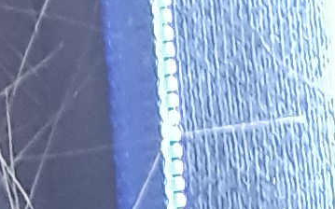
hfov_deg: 10.2
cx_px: -504
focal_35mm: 175
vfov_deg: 6.8
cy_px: 618
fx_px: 1597
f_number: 2.2
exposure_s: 1/17
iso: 100
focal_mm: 1.92
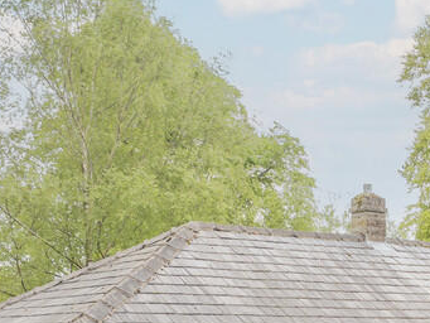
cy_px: 420
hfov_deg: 25.7
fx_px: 895
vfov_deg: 19.0
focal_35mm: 72
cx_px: 425
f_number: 3.2
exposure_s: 1/240
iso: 100
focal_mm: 12.29
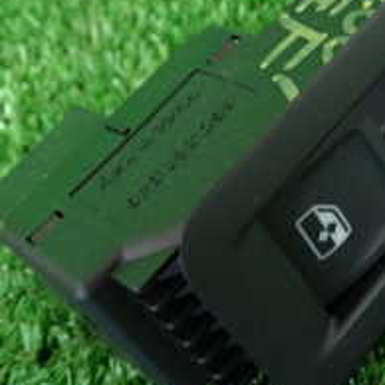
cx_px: 341
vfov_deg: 21.1
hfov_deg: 20.7
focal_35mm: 82
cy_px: 179
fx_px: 1032
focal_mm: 5.4
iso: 250
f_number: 2.3
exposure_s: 1/30
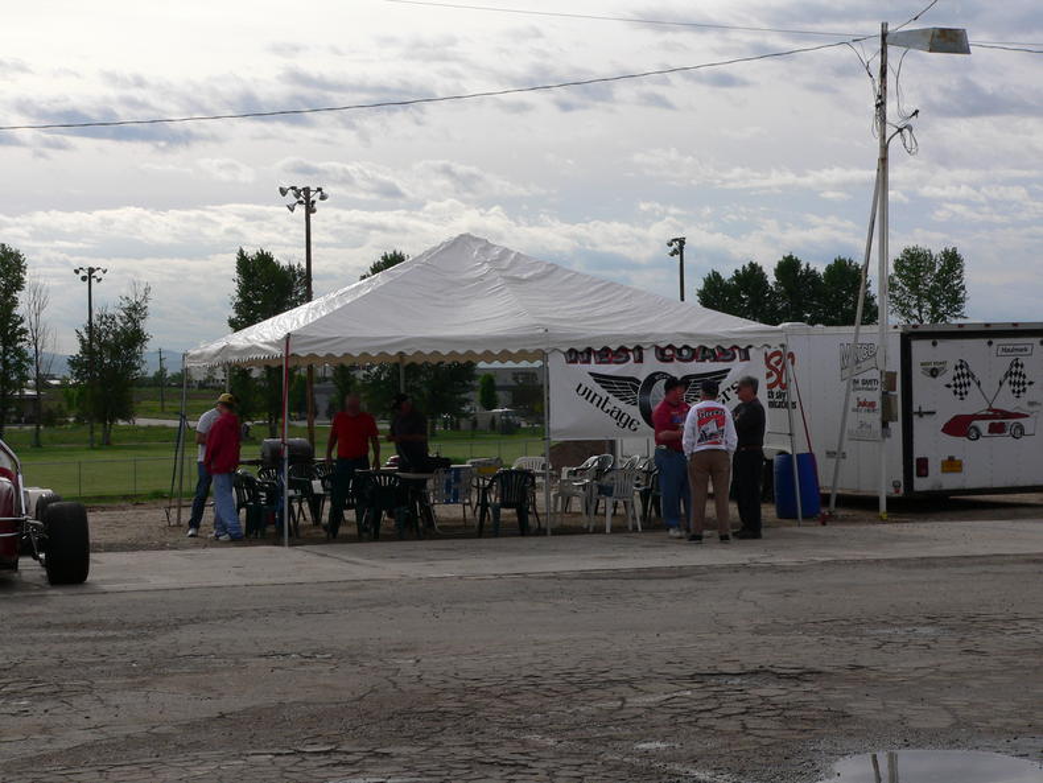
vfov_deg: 19.1
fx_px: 2321
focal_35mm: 77
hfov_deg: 25.3
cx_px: 522
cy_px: 392
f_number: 5.6
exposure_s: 1/640
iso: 80
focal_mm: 12.8
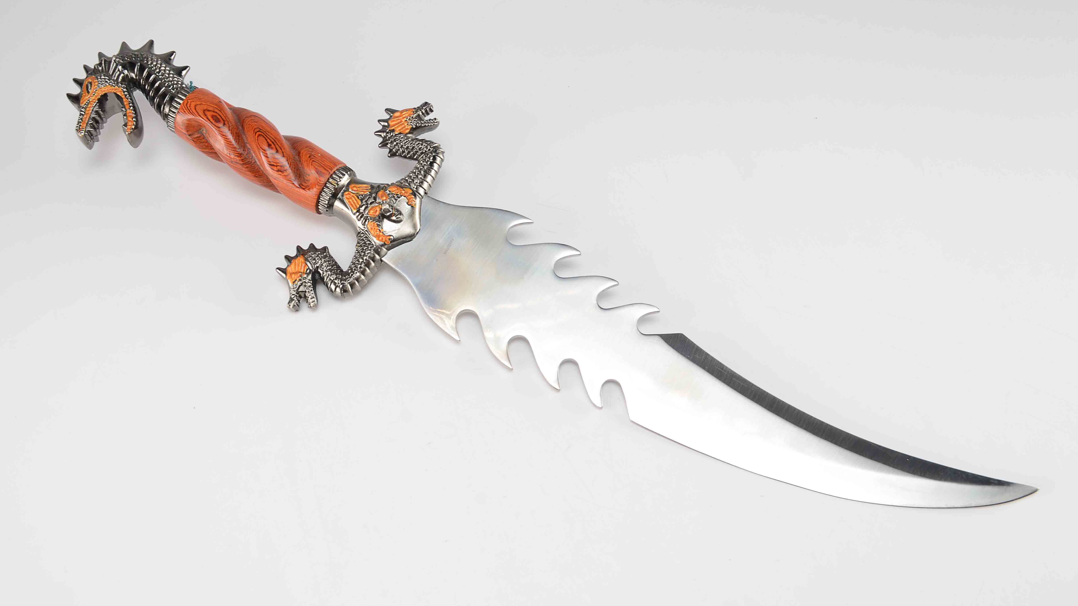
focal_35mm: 38
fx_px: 1086
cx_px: 536
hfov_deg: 52.8
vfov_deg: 31.2
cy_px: 305
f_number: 10
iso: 100
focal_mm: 24
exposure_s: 1/80
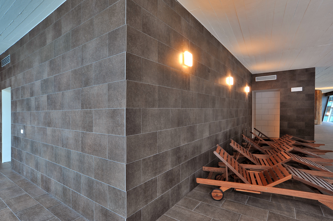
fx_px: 166
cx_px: 166
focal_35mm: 18
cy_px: 110
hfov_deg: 90.0
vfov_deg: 67.3
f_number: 16
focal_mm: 18
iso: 200
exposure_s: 1.5
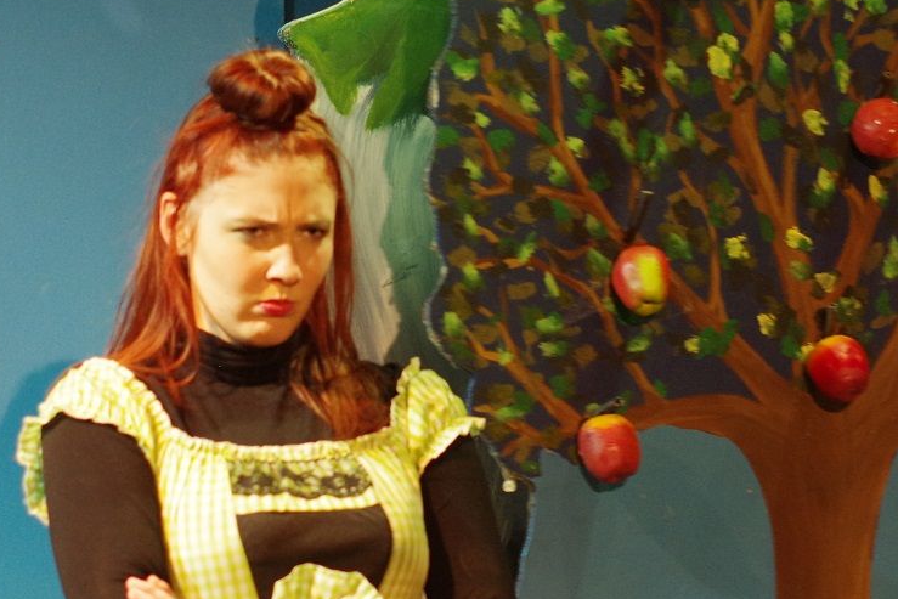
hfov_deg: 13.5
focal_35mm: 152
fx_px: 3792
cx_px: 469
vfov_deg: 9.0
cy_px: 315
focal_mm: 50
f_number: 2.5
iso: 1600
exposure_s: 1/50
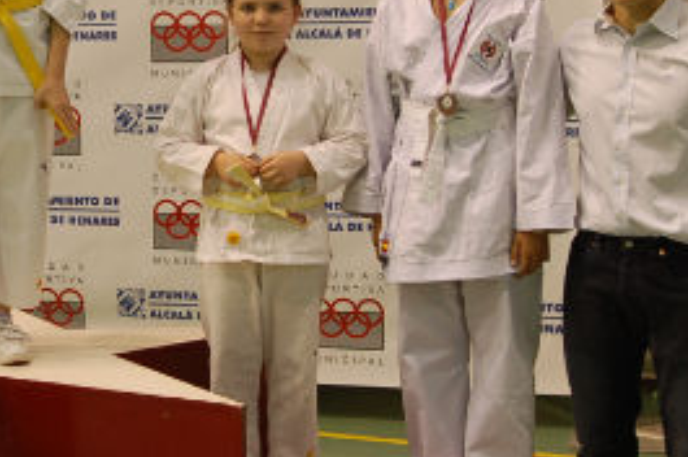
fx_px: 1813
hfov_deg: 20.9
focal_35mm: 95
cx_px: 44
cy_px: 106
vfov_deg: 14.3
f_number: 3.5
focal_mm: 28
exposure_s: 1/40
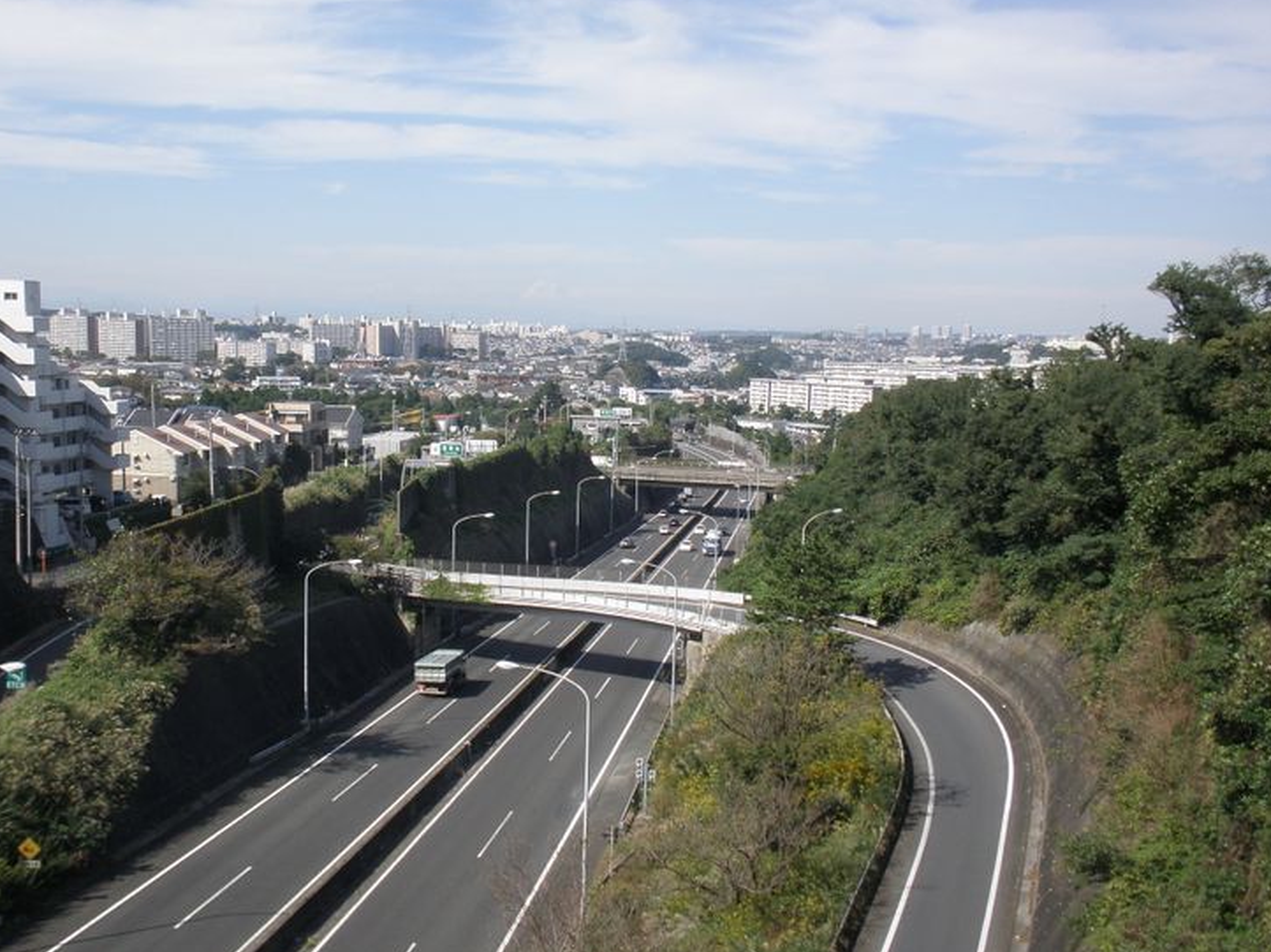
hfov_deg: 45.7
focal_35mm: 41
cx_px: 576
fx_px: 1505
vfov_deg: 35.1
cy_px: 516
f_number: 10
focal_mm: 6.6
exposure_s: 1/100
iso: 64
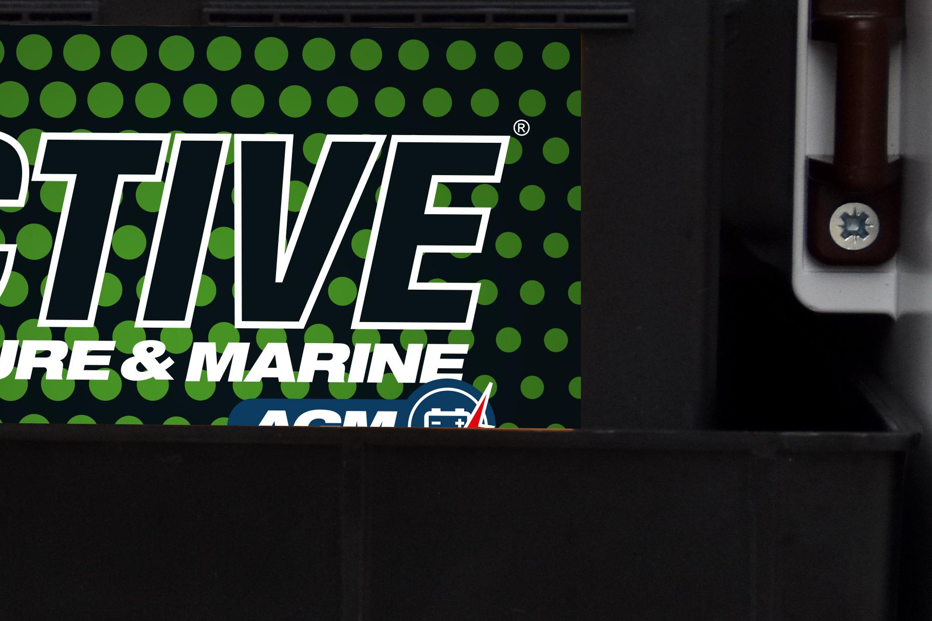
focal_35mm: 407
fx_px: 10537
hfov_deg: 5.0
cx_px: -453
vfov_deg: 3.4
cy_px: 284
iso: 400
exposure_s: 1/320
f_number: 7.1
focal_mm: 82
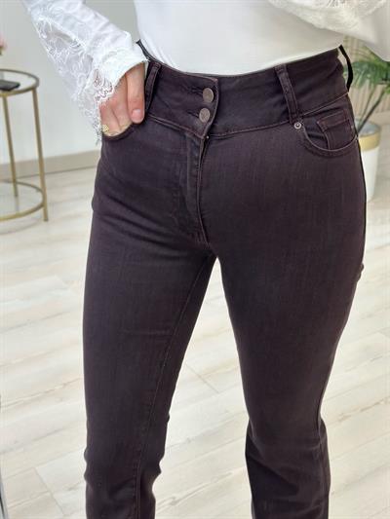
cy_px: 260
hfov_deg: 30.3
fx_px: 721
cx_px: 195
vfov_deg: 39.6
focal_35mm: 48
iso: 100
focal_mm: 6.86
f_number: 1.78
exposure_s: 1/172
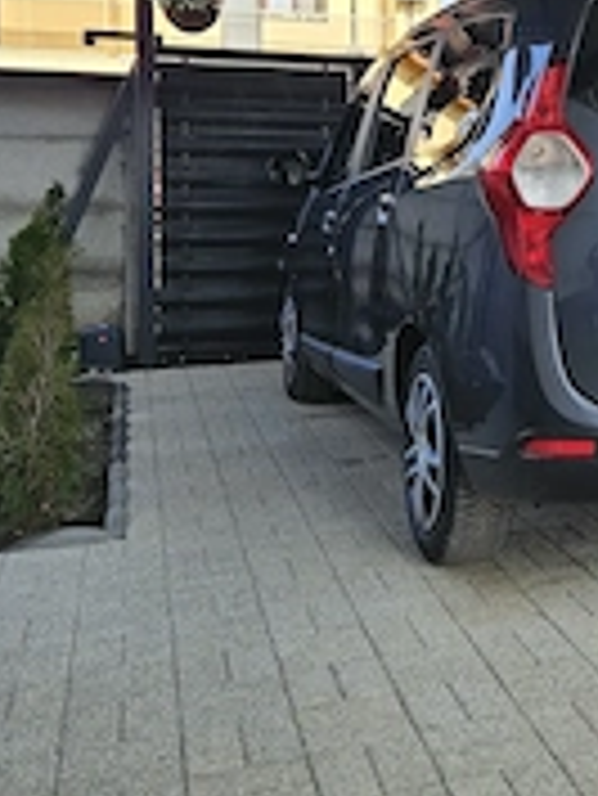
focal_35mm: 52
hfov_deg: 25.9
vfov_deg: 36.2
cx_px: 665
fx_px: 1196
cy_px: 225
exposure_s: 1/545
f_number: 1.8
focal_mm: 5.4
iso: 32
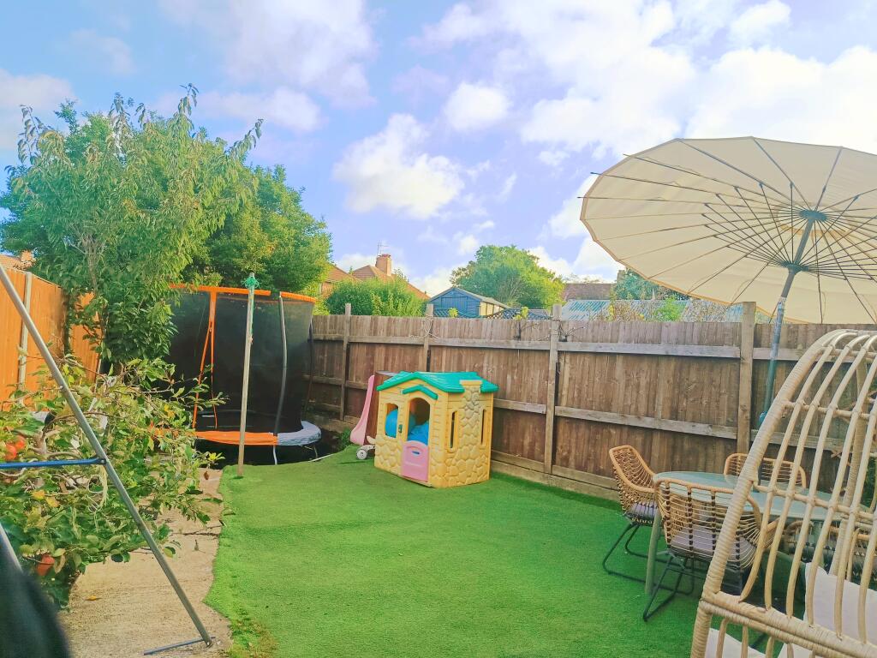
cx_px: 438
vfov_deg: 56.8
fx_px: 608
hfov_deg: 71.6
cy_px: 329
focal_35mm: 24
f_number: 1.7
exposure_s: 1/380
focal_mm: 5.24
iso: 50
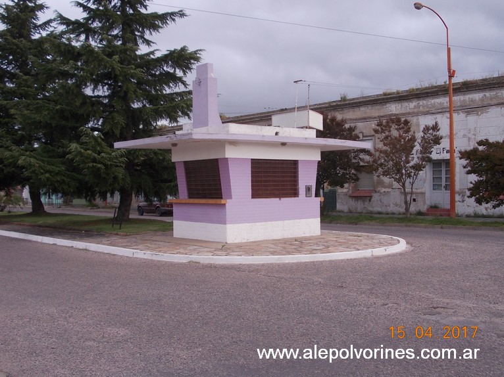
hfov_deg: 43.9
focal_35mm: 43
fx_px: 626
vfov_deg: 33.6
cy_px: 188
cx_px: 252
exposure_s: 1/250
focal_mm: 6.1
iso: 100
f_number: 3.3
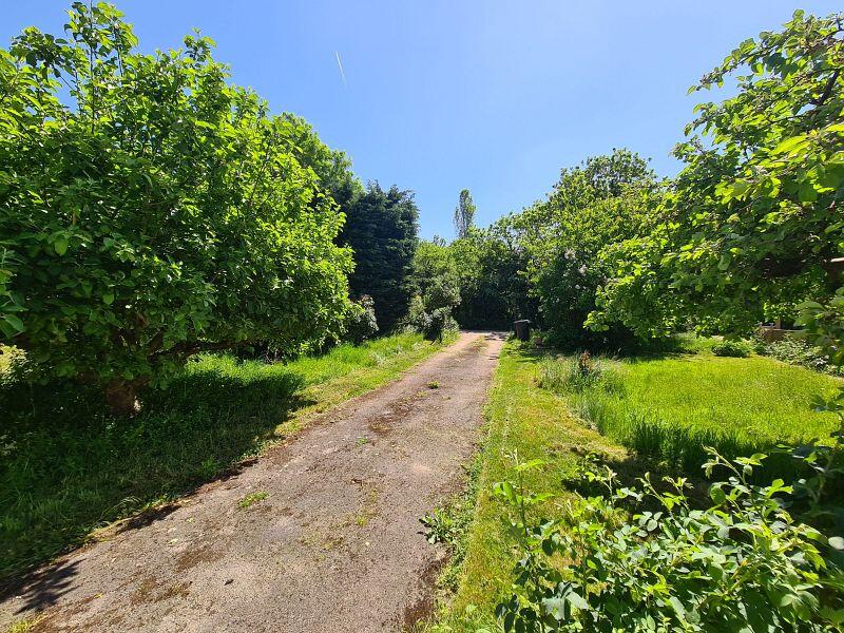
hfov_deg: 106.2
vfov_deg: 89.9
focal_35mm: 13
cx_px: 422
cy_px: 316
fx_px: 317
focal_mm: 2.2
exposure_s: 1/1116
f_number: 2.2
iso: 50
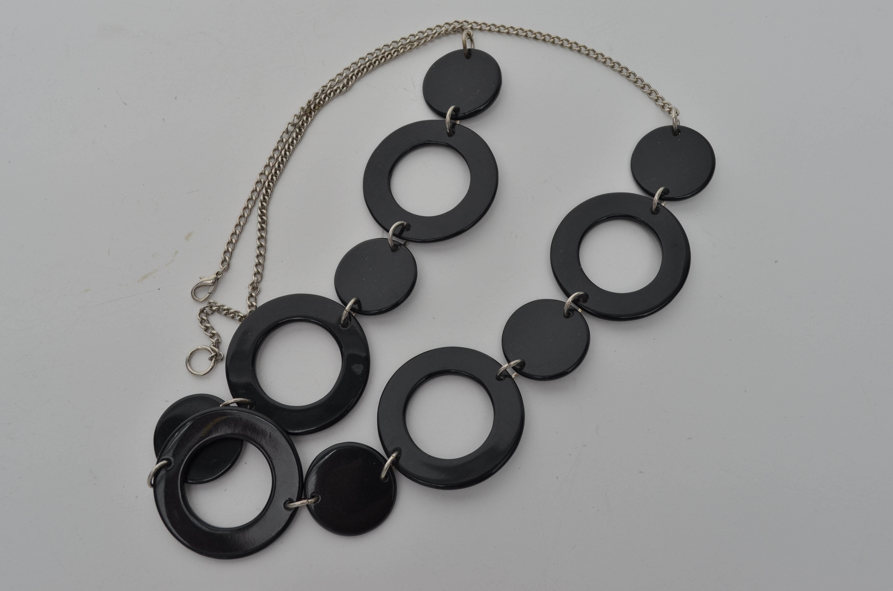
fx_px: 965
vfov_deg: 34.1
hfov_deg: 49.6
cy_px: 296
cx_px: 446
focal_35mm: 39
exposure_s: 1/180
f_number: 6.7
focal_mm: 26
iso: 250
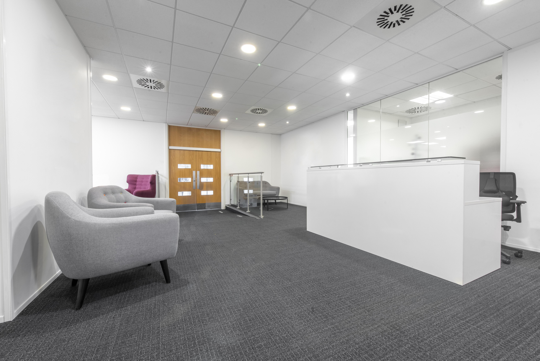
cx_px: 270
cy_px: 180
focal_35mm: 15
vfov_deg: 77.4
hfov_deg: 100.4
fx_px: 225
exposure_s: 1/6
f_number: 16
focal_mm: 15
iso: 200
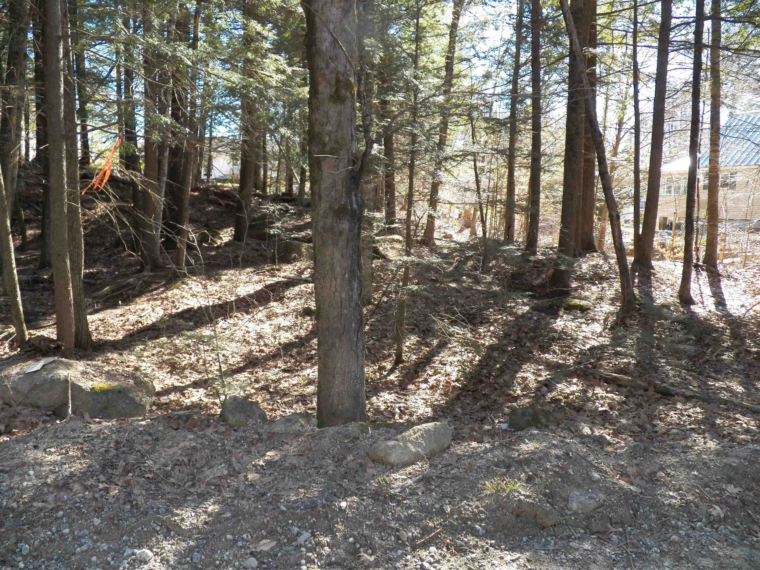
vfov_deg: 49.7
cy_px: 285
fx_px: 615
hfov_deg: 63.4
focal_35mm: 28
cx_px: 380
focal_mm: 4.9
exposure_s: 1/200
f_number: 3.2
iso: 125
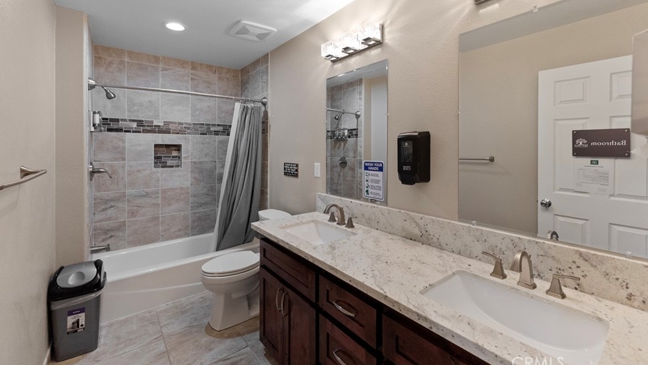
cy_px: 151
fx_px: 269
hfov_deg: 100.6
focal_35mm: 16
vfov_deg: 67.8
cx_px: 322
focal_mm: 14.6
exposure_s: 1/160
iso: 1000
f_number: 4
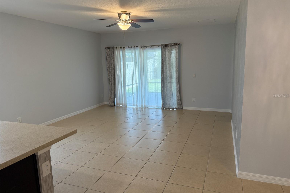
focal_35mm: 25
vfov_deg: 51.3
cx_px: 145
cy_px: 96
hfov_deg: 71.5
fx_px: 201
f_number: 1.78
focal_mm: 6.76
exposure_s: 1/127
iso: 200
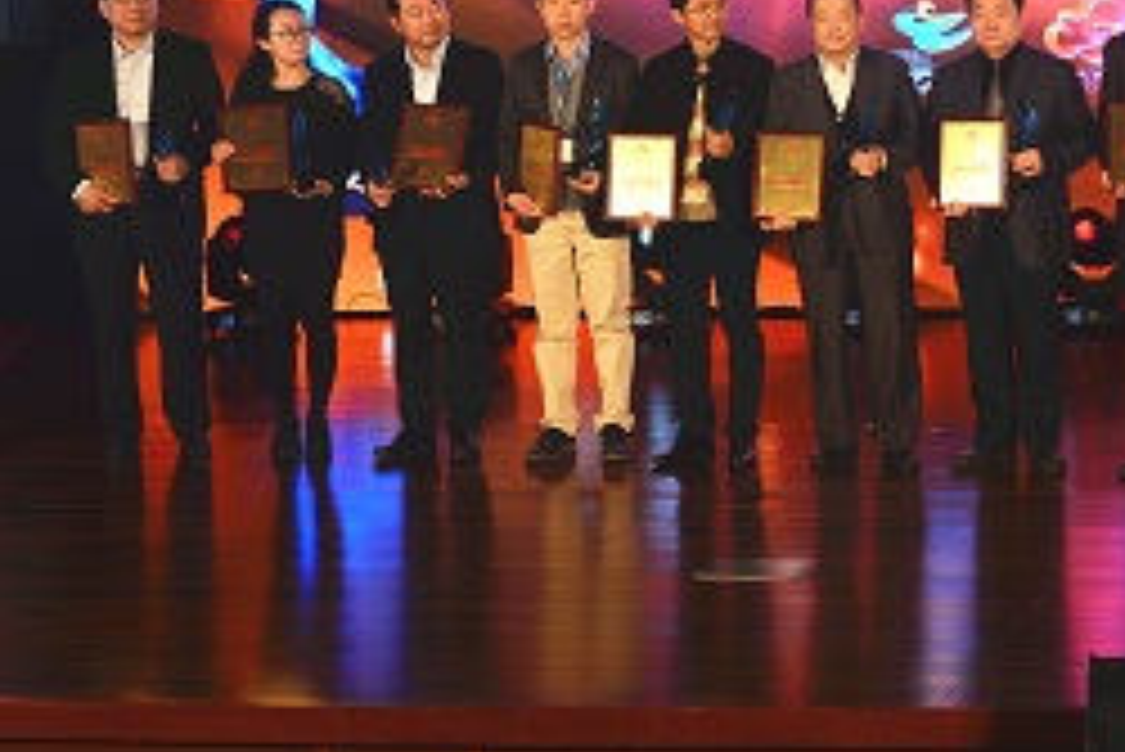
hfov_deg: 17.5
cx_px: 1058
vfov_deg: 11.8
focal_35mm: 115
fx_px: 3596
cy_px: -14
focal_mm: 48
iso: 140
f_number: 4.2
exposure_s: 1/30
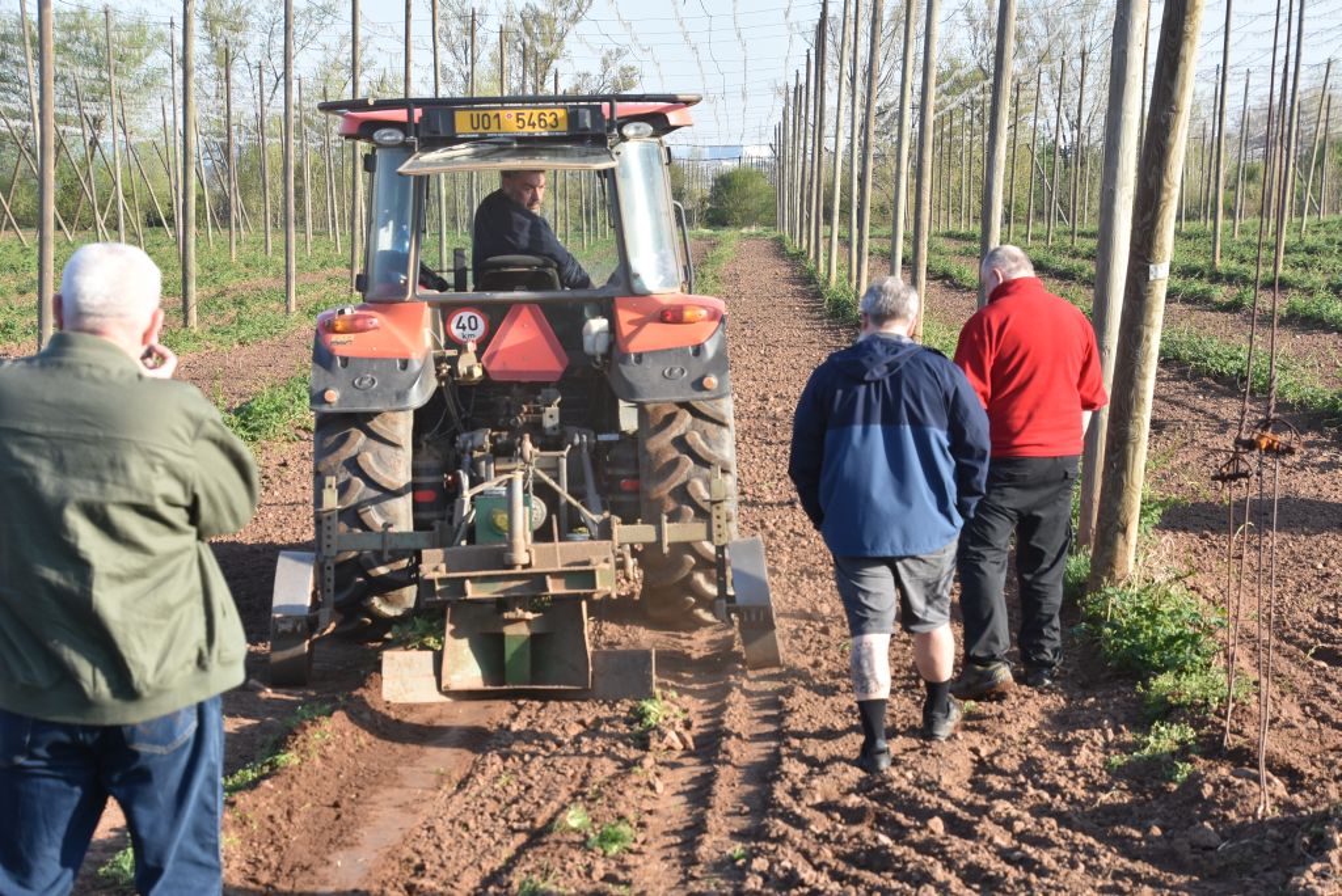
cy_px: 448
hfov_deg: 26.0
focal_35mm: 78
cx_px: 671
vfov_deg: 17.5
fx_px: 2909
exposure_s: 1/500
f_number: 8
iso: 450
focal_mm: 52
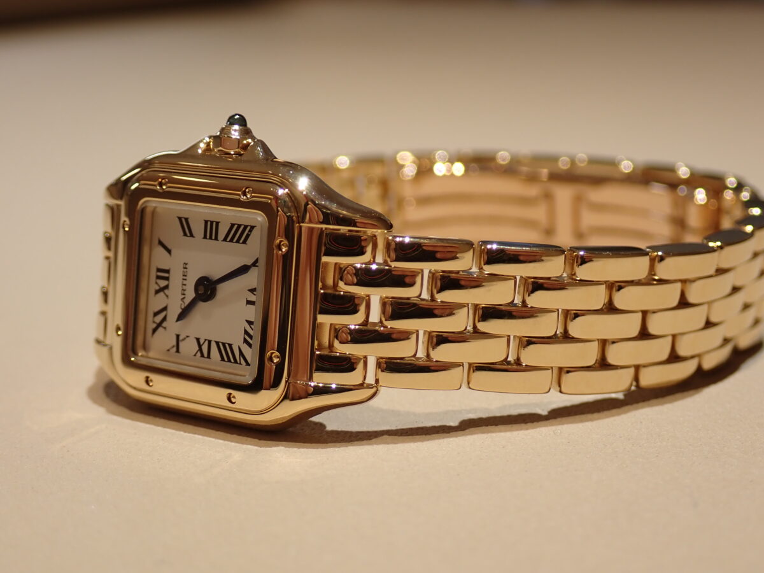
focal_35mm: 62
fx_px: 1368
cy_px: 286
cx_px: 382
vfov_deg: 23.7
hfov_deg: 31.2
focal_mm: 11.09
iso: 125
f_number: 3.6
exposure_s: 1/125
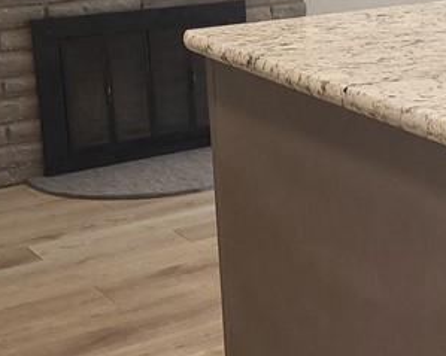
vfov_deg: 17.6
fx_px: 1148
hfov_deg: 19.7
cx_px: 628
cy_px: 95
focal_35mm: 87
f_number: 1.8
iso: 100
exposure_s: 1/40
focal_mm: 5.4
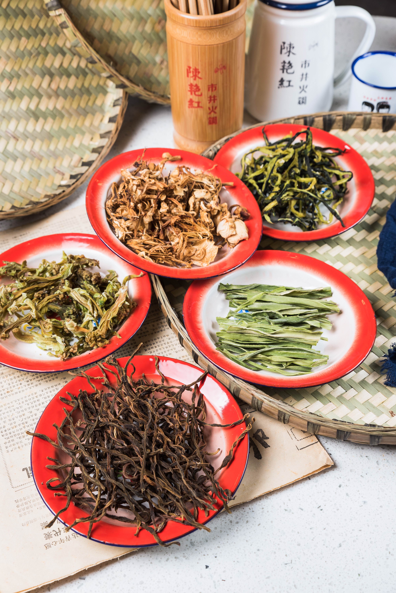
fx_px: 824
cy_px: 296
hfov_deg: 27.0
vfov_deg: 39.6
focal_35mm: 50
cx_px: 198
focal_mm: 50
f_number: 9
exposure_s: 1/160
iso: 200
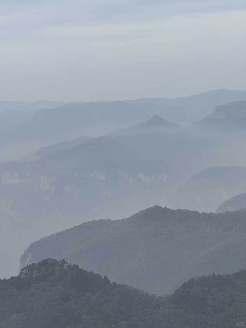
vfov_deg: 16.4
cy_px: 164
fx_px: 1137
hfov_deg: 12.3
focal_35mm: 120
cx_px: 123
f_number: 2.8
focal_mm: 15.66
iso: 50
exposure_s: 1/2024
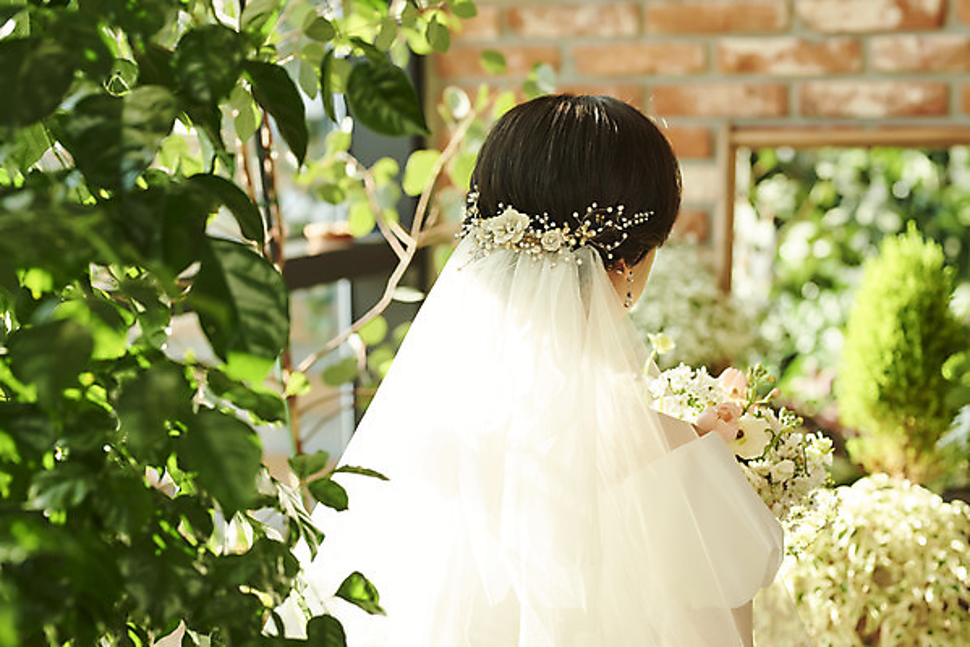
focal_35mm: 85
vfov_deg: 16.1
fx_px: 2291
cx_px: 485
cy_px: 324
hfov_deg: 23.9
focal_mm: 85
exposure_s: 1/125
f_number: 2.8
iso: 125
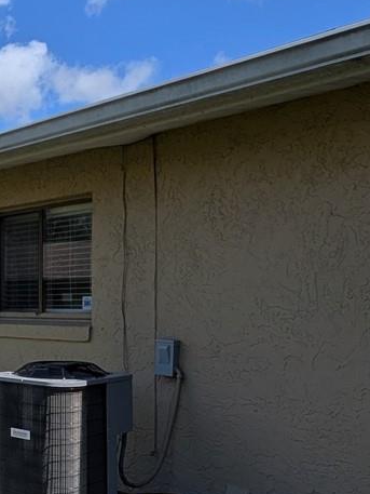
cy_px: 310
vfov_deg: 38.6
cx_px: -1
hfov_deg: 27.9
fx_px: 698
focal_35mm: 49
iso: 51
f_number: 2.2
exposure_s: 1/2347
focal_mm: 1.83
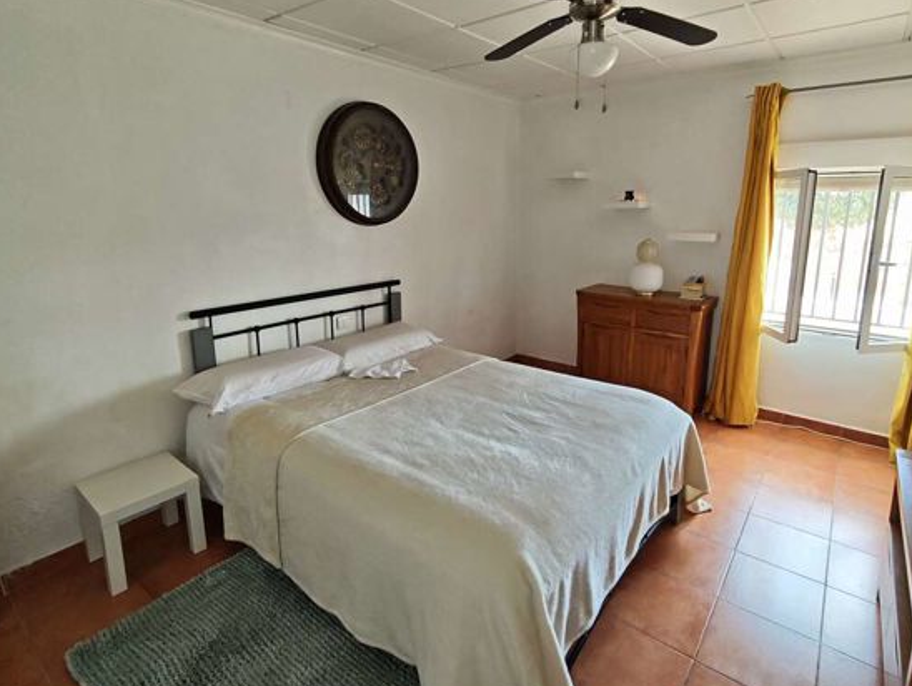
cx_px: 490
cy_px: 298
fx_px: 475
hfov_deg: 87.6
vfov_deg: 71.4
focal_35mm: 18
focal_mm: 2.16
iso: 250
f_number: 2.2
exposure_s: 1/41.7
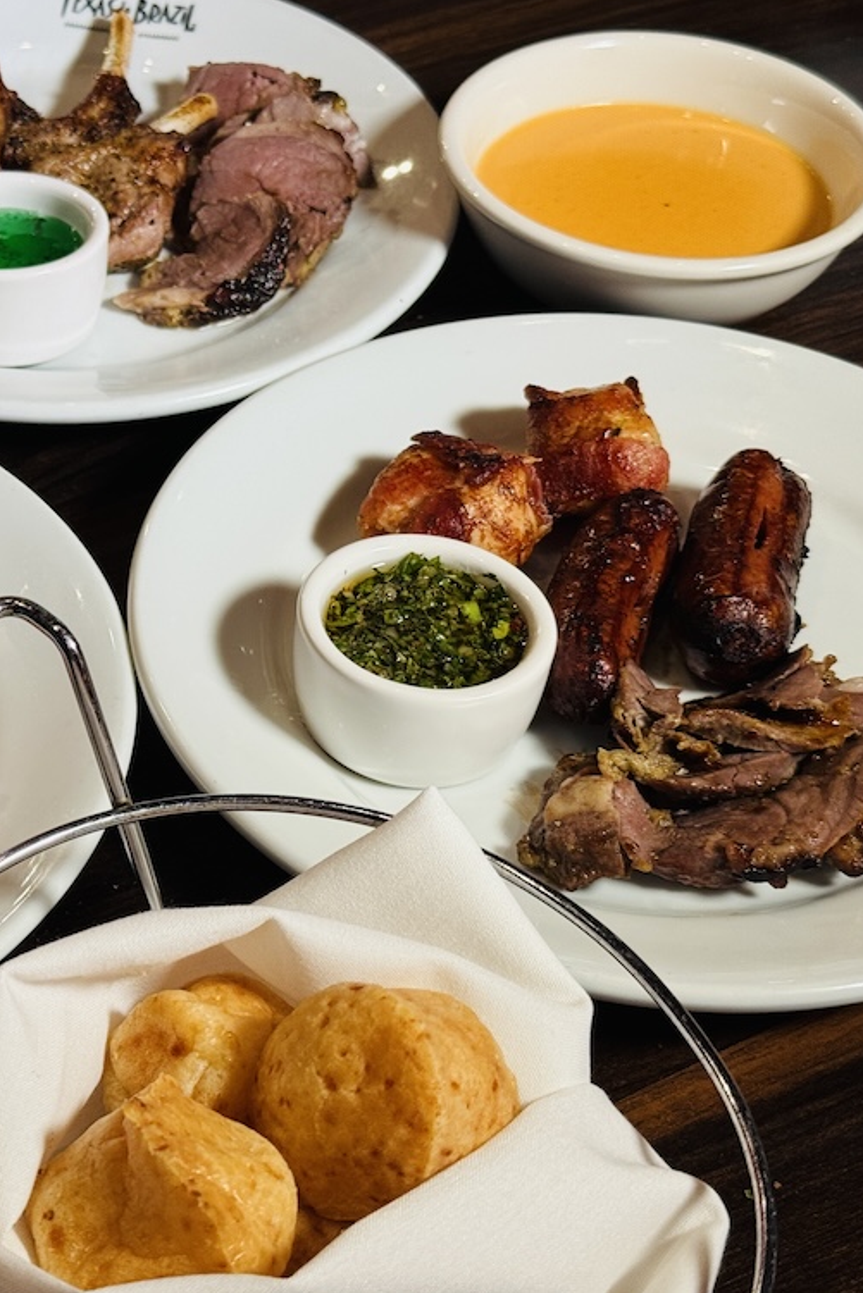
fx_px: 2408
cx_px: 38
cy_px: 646
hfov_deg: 19.8
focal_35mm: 67
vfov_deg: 30.1
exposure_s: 1/120
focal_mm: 6.76
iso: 80
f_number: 1.78
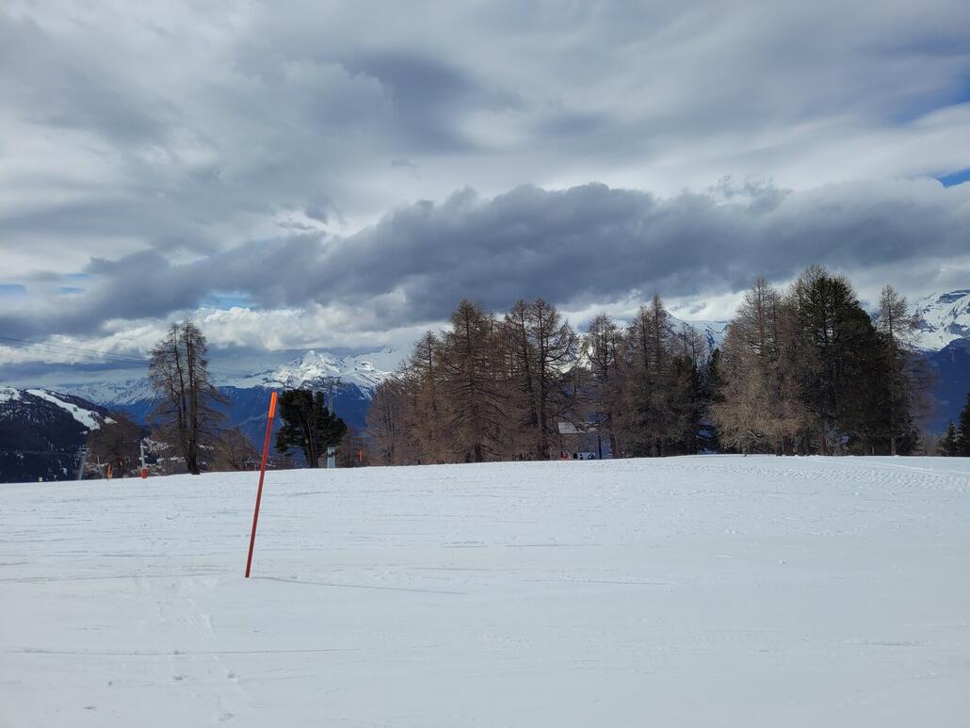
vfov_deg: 53.1
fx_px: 729
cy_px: 364
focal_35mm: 26
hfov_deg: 67.3
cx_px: 485
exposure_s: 1/7023
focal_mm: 5.4
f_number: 1.8
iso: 40
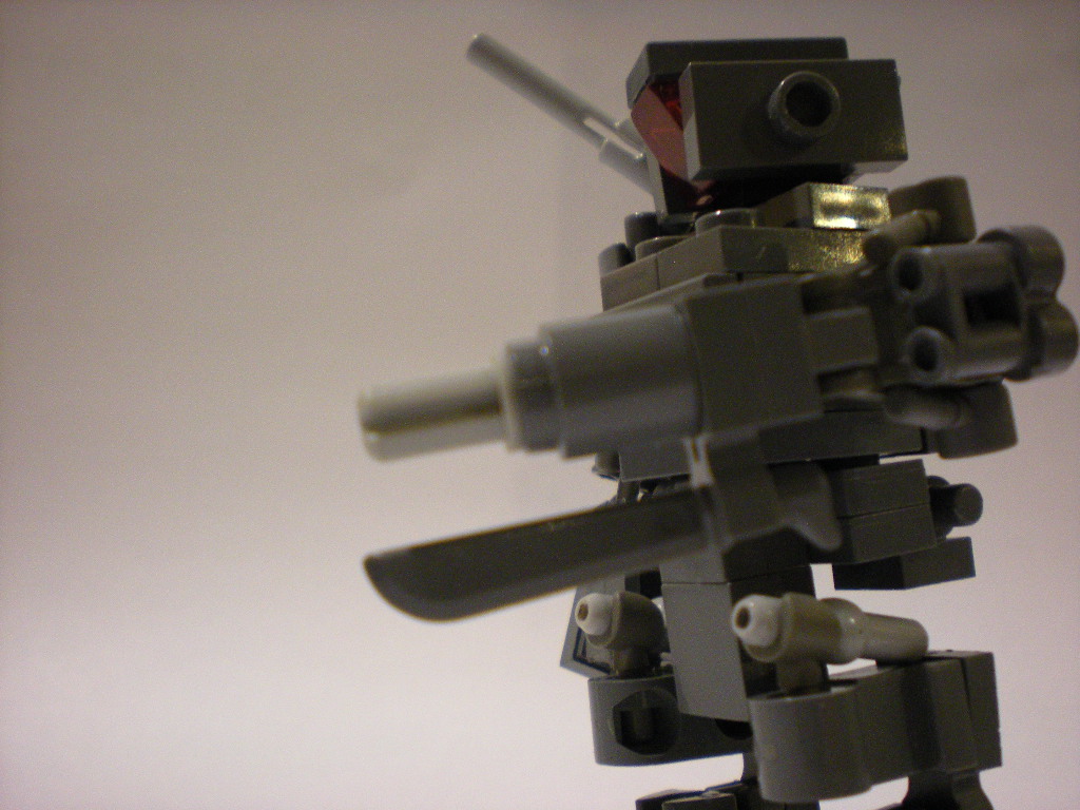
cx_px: 540
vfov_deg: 37.7
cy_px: 405
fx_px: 1186
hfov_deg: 49.0
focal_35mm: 38
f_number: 3.1
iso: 347
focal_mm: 6.3
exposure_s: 1/8
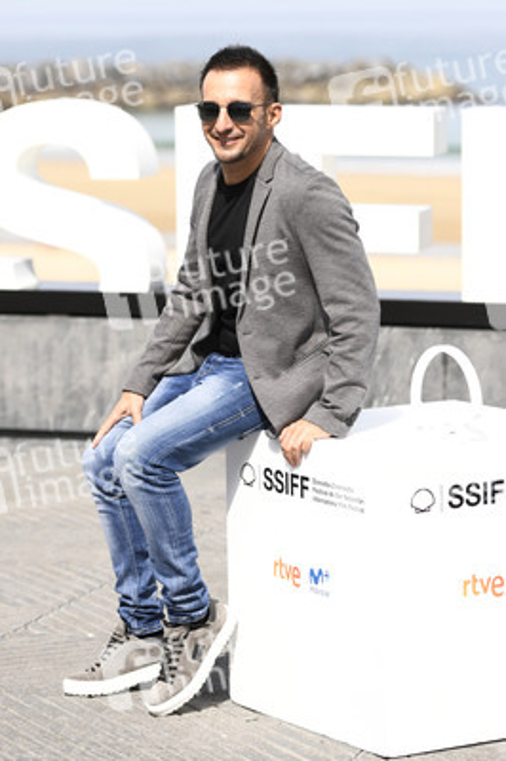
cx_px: 253
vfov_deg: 19.5
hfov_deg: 13.0
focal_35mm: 105
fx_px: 2217
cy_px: 380
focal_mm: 105
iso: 200
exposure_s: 1/1600
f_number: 4
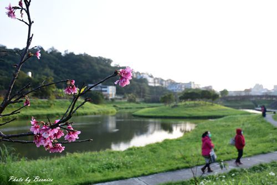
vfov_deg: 43.7
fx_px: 231
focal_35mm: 30
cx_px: 138
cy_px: 92
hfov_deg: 61.9
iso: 100
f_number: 5.6
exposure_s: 1/80
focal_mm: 20
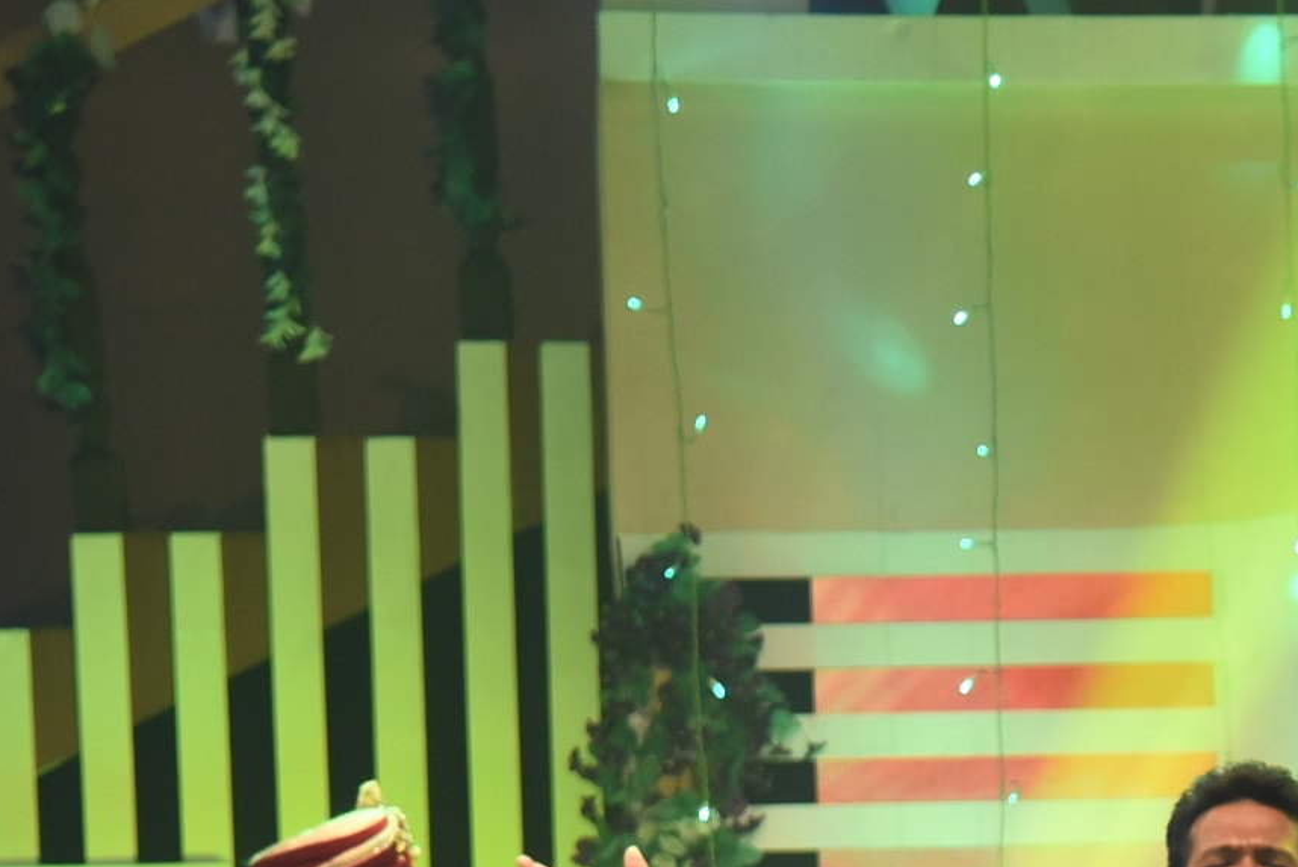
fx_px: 13238
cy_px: 1224
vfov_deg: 3.7
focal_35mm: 367
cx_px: 1610
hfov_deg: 5.6
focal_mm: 105
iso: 1250
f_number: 4
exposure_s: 1/100
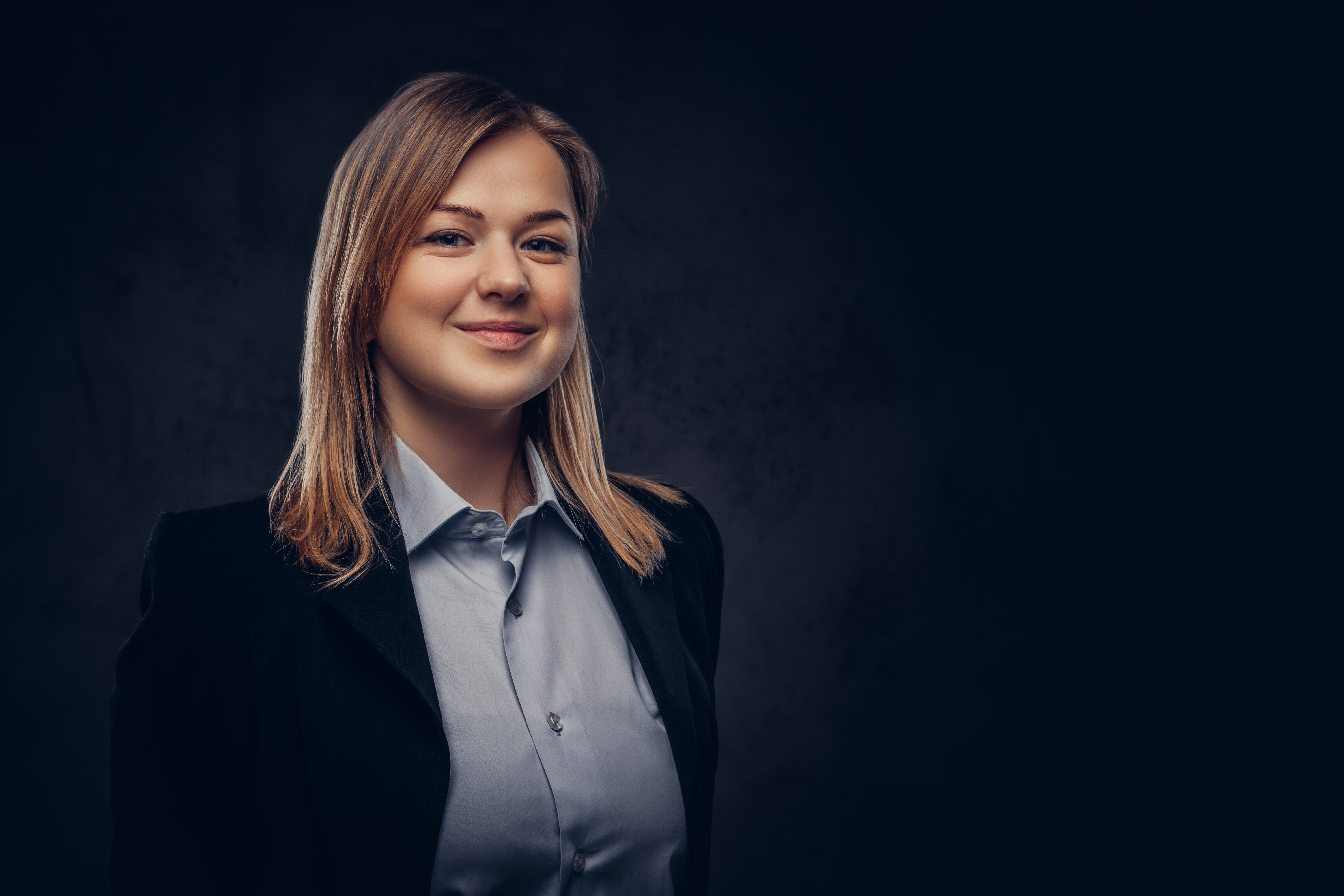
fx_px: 1979
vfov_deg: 25.5
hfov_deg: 37.5
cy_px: 448
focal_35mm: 53
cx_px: 672
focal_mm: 35
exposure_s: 1/125
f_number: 5.6
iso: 200
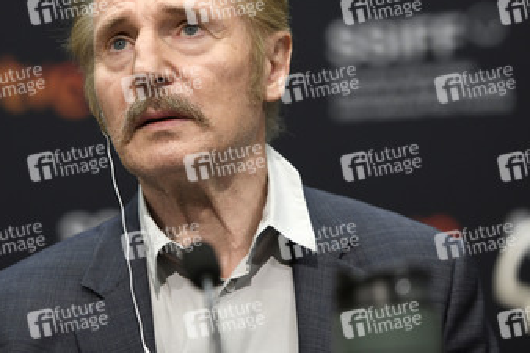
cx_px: 183
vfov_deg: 6.6
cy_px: 124
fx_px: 3046
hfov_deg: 9.9
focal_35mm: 207
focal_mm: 155
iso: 1000
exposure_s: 1/320
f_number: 3.2
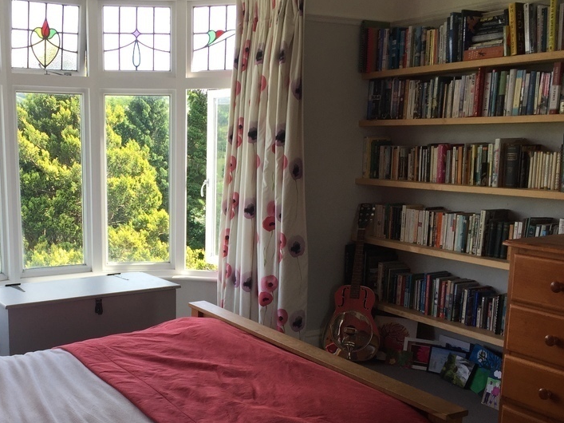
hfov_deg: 43.8
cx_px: 168
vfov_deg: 34.1
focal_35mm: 42
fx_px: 684
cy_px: 271
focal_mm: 4.15
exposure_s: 1/210
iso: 32
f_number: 2.2
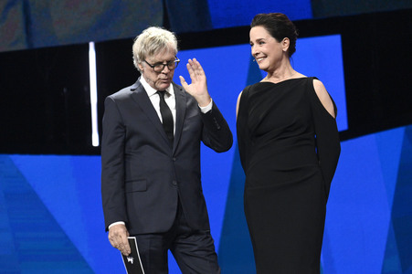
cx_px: 206
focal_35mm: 140
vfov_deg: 9.8
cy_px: 137
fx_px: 1601
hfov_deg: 14.7
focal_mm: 140
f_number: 5.6
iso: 10000
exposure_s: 1/200
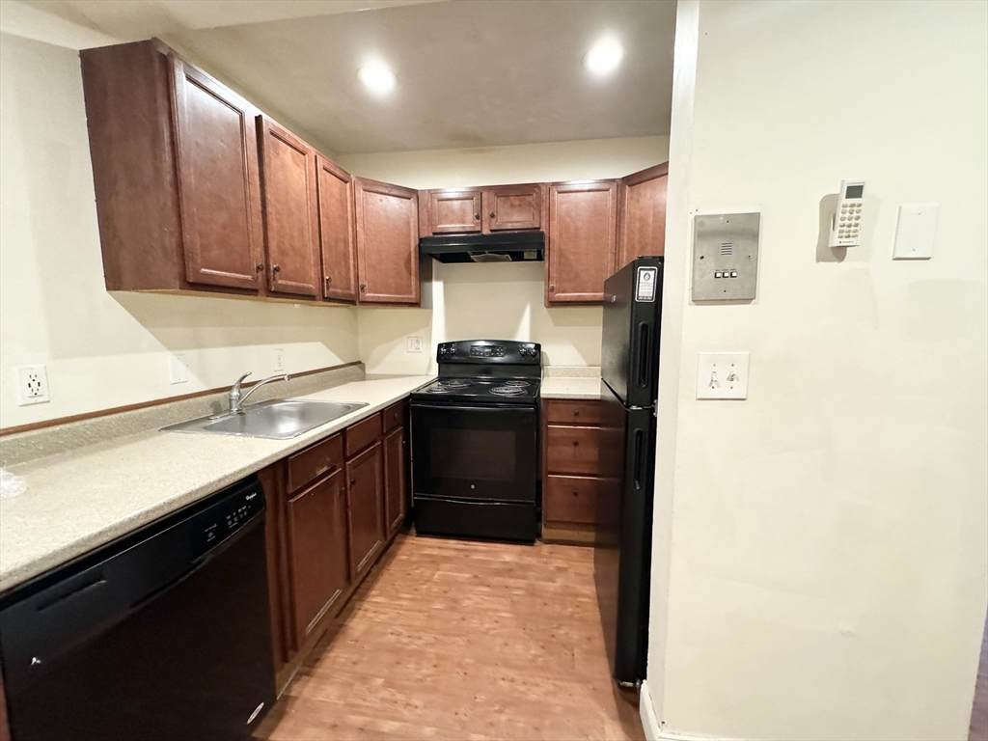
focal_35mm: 14
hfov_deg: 102.1
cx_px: 494
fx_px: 400
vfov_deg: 85.7
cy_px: 370
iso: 1000
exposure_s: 1/60
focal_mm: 2.22
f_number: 2.2
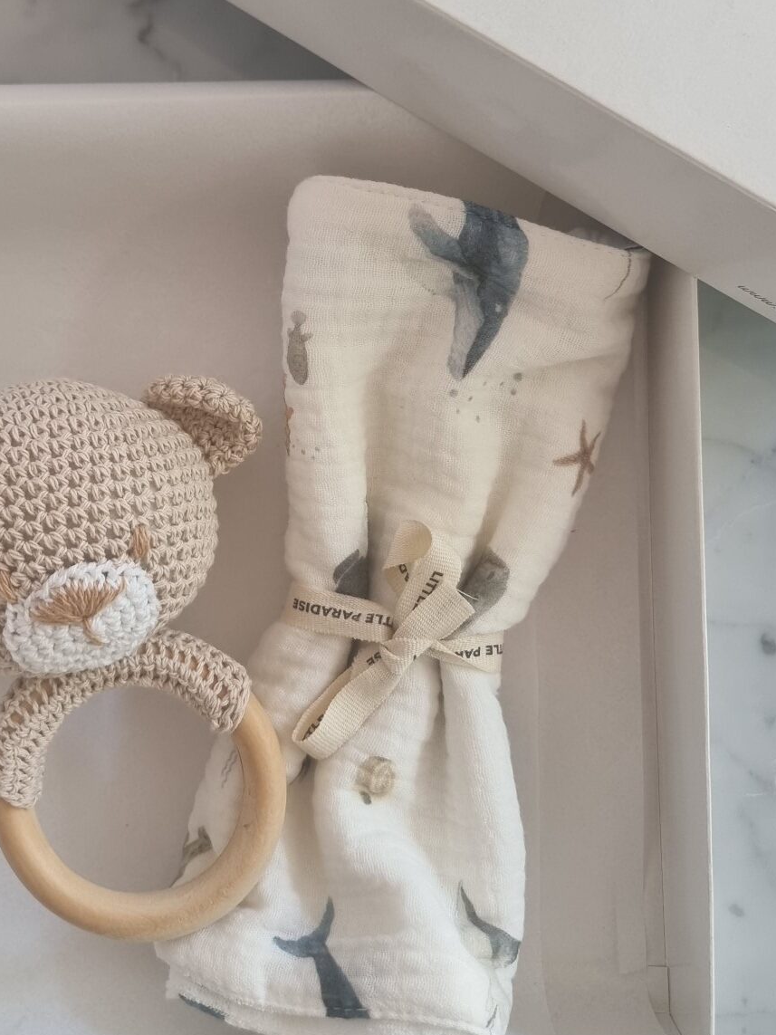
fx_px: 1256
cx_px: 328
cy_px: 382
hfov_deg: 34.3
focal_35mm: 42
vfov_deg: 44.4
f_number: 1.8
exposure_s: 1/60
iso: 160
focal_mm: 6.7
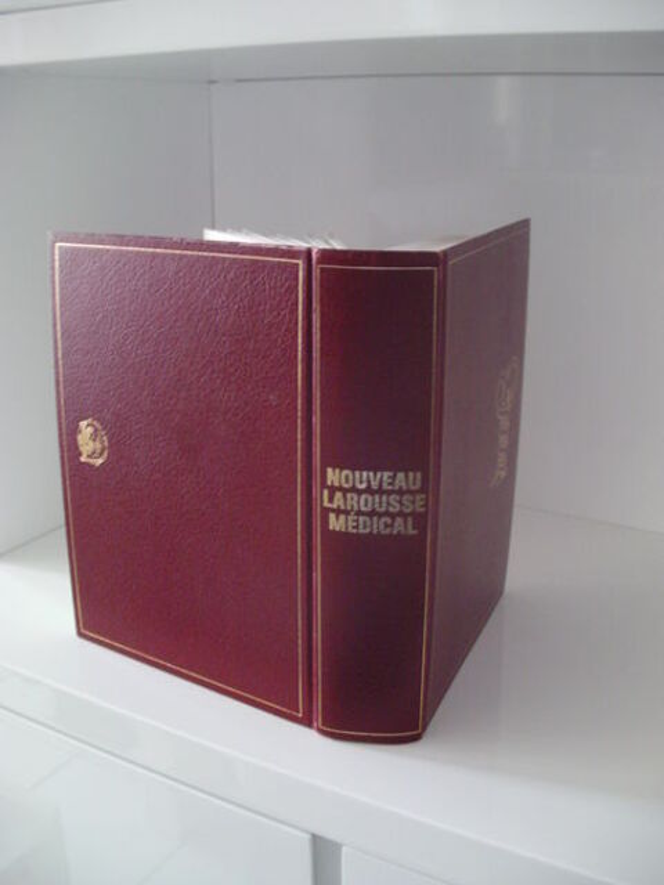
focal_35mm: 38
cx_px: 332
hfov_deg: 37.7
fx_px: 972
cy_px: 442
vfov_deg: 49.0
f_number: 3.5
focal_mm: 6.3
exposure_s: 1/25.2
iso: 200
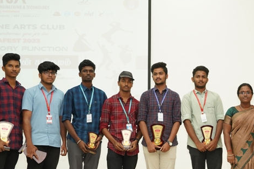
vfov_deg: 17.6
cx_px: 238
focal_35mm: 77
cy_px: 131
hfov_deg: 25.4
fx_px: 543
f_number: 6.3
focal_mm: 35
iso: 1600
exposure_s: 1/160
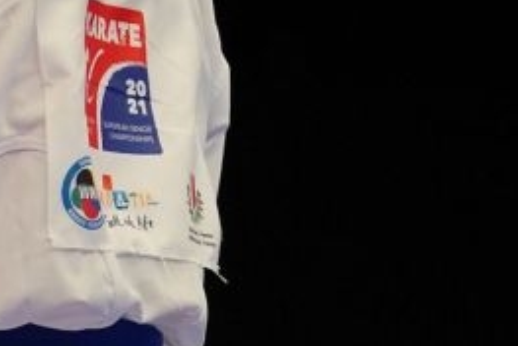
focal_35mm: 1367
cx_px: -1105
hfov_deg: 1.5
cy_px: 183
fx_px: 19691
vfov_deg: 1.0
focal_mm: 200
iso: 2000
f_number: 2.8
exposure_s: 1/1000
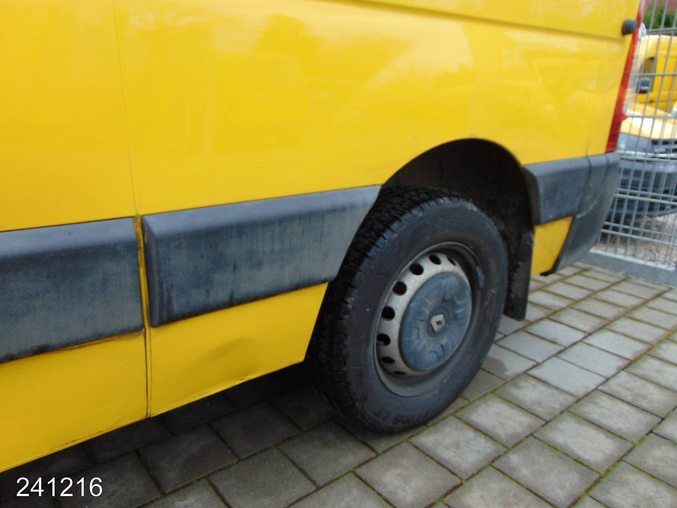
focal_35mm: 25
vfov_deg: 54.9
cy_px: 254
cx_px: 338
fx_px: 489
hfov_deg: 69.4
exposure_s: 1/30
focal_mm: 4.5
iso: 100
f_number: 3
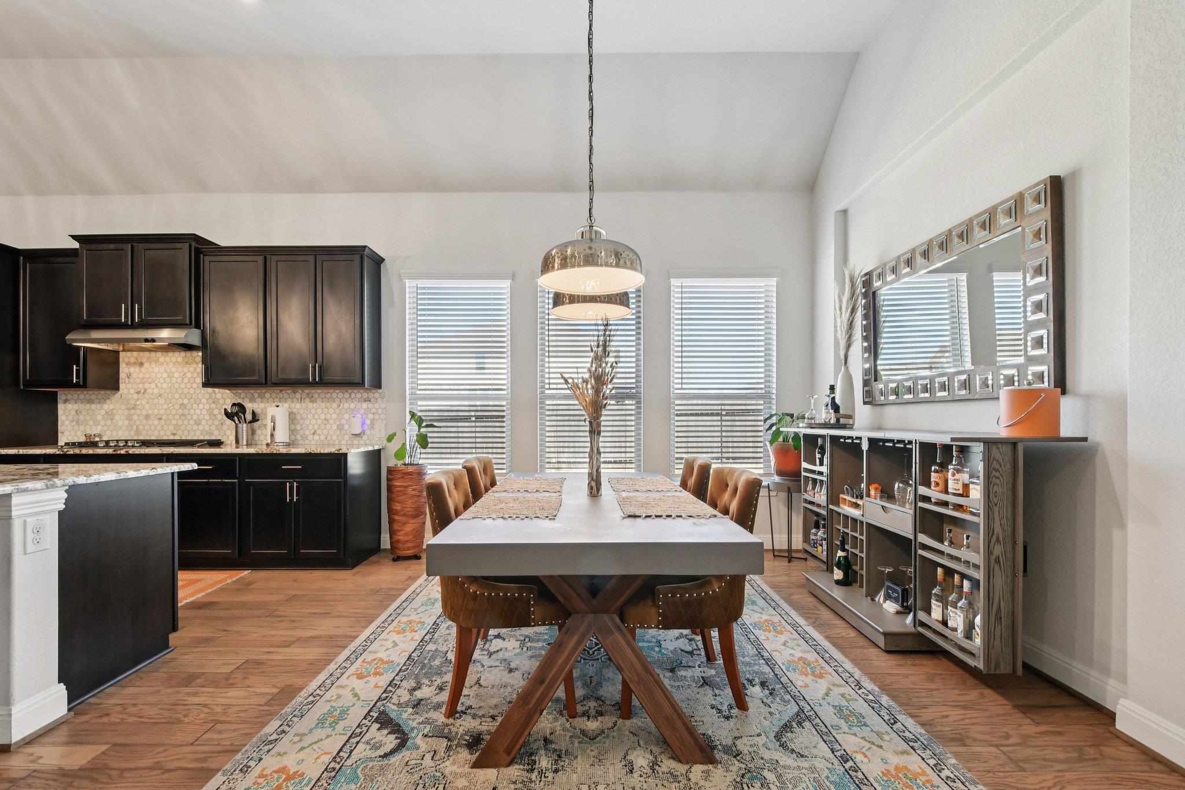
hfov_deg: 100.4
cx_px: 592
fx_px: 494
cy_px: 395
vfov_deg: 77.3
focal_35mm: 15
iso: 400
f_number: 8
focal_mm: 10
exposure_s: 1/30
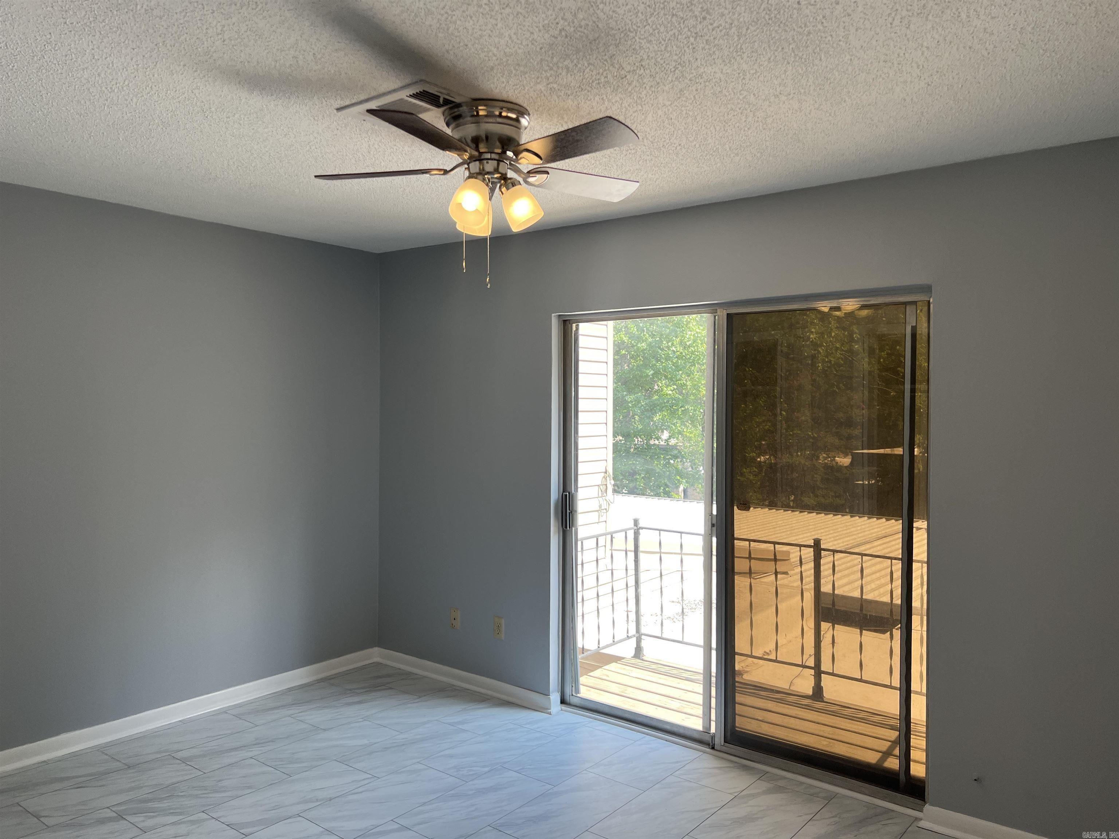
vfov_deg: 53.1
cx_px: 560
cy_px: 420
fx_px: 840
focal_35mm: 26
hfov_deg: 67.3
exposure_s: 1/359
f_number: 1.5
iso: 50
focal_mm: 5.7
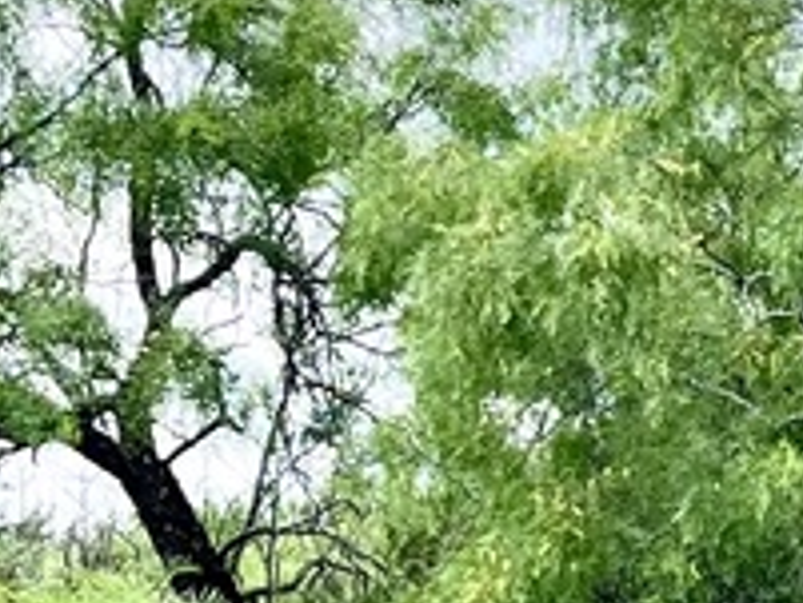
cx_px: 1578
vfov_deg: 7.9
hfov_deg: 9.9
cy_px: 867
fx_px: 4317
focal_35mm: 186
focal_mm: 5.1
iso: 50
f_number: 1.6
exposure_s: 1/1018
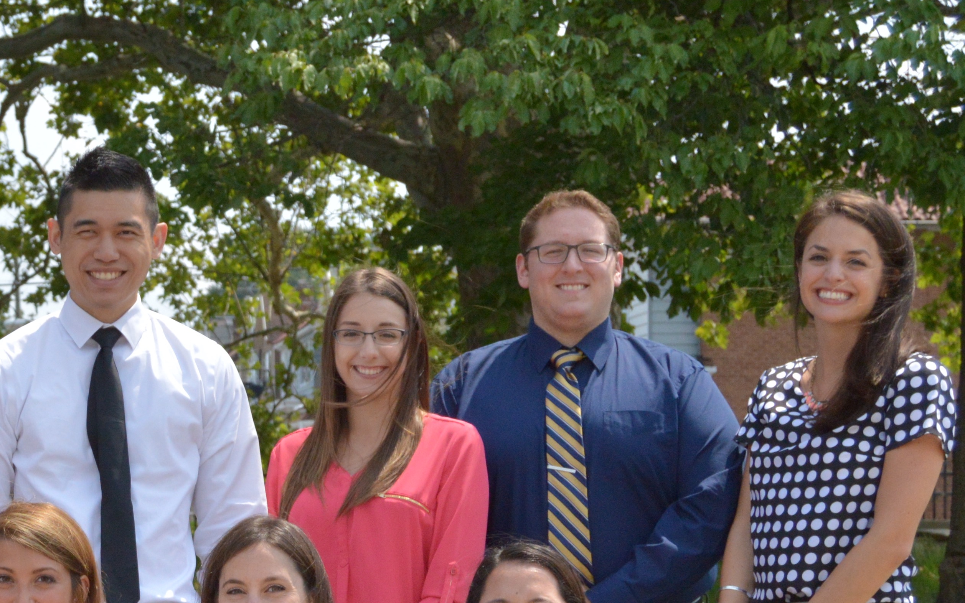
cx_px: 55
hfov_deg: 21.3
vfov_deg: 13.6
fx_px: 2498
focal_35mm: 95
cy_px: 572
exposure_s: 1/4000
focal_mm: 26
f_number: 5.6
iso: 800
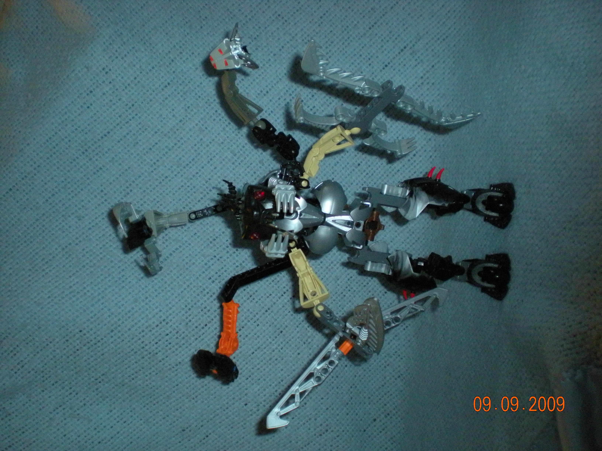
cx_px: 301
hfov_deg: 49.0
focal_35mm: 38
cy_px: 226
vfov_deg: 37.7
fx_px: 661
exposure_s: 1/60
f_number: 3.1
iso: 400
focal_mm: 6.3
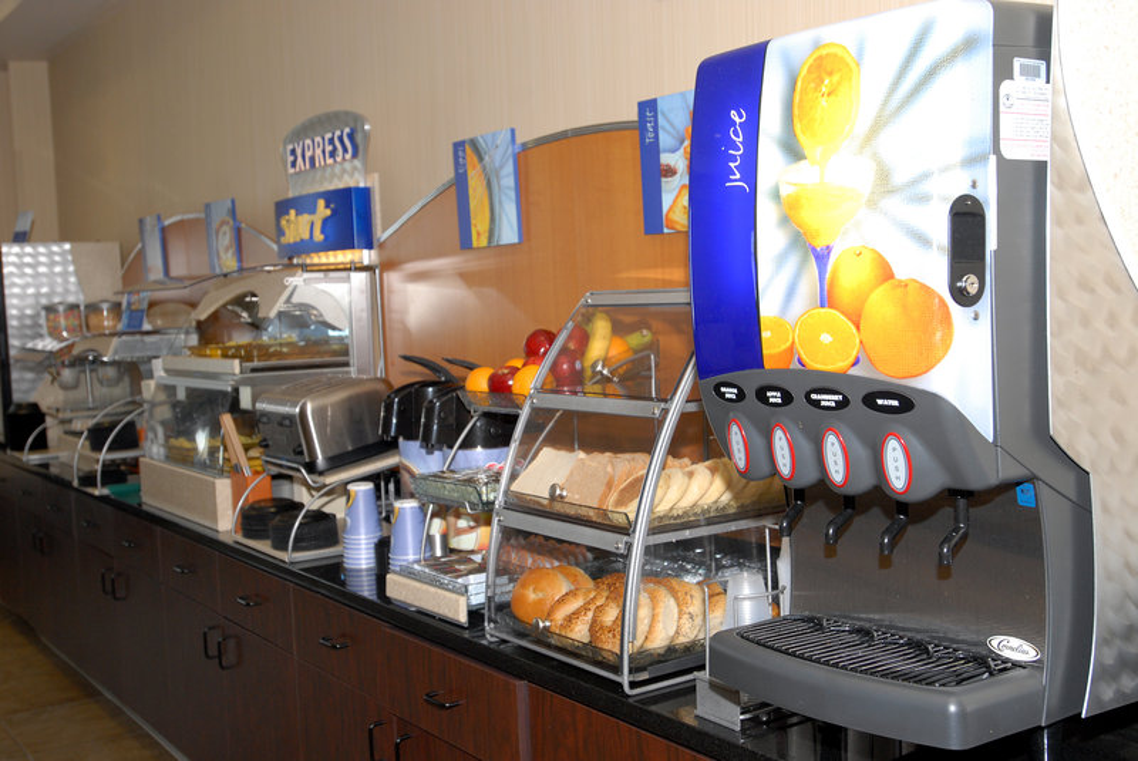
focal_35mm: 39
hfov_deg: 49.5
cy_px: 380
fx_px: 1234
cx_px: 569
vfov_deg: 34.3
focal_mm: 26
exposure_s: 1/25
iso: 320
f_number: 5.6
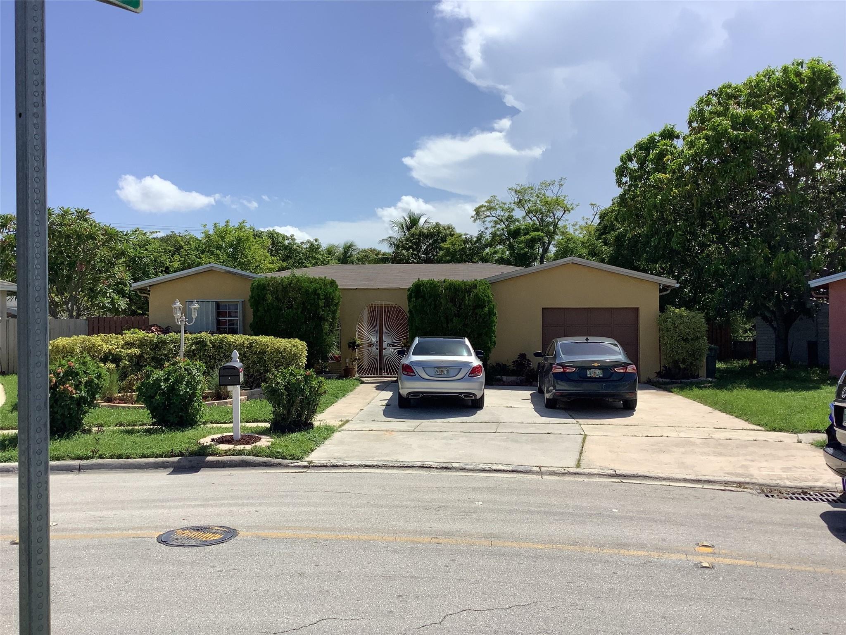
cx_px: 423
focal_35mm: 31
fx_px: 758
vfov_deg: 45.4
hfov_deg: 58.4
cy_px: 318
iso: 25
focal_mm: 3.3
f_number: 2.4
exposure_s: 1/2146
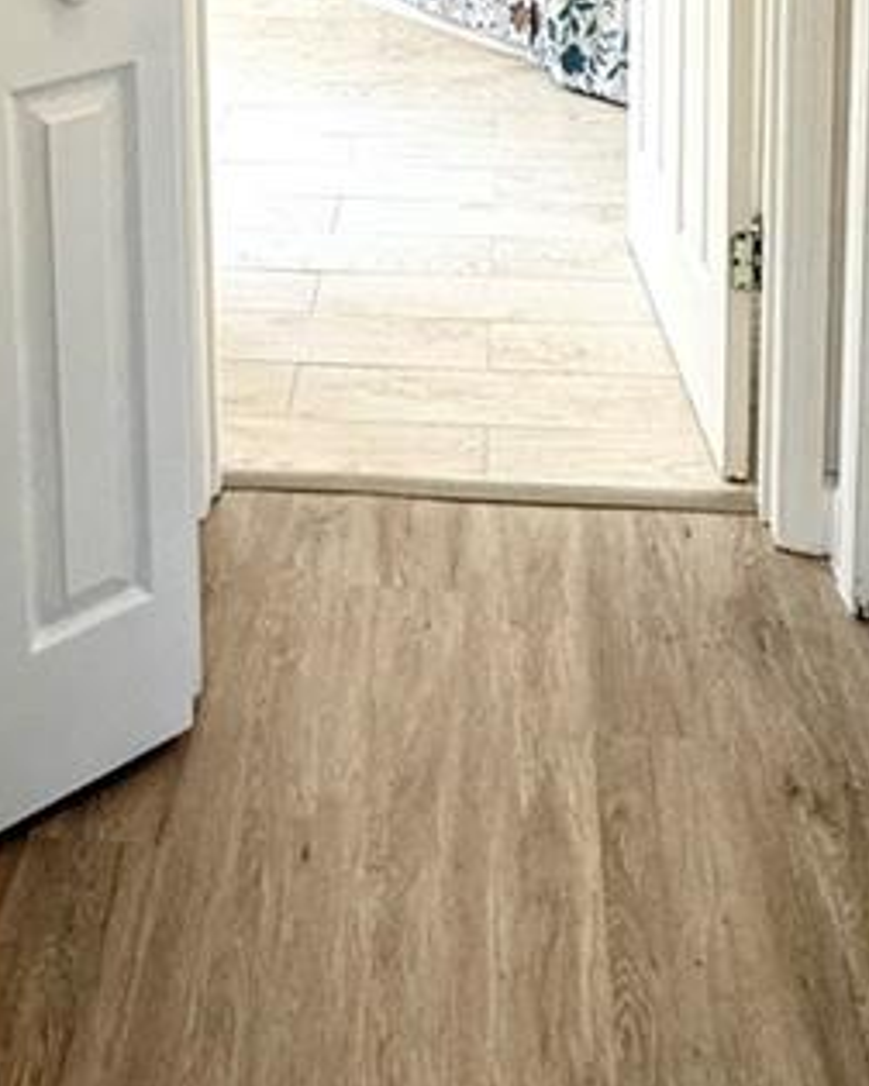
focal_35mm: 52
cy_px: -290
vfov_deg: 29.6
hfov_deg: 29.1
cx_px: 355
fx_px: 1672
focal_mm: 2.22
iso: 80
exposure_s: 1/120
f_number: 2.2
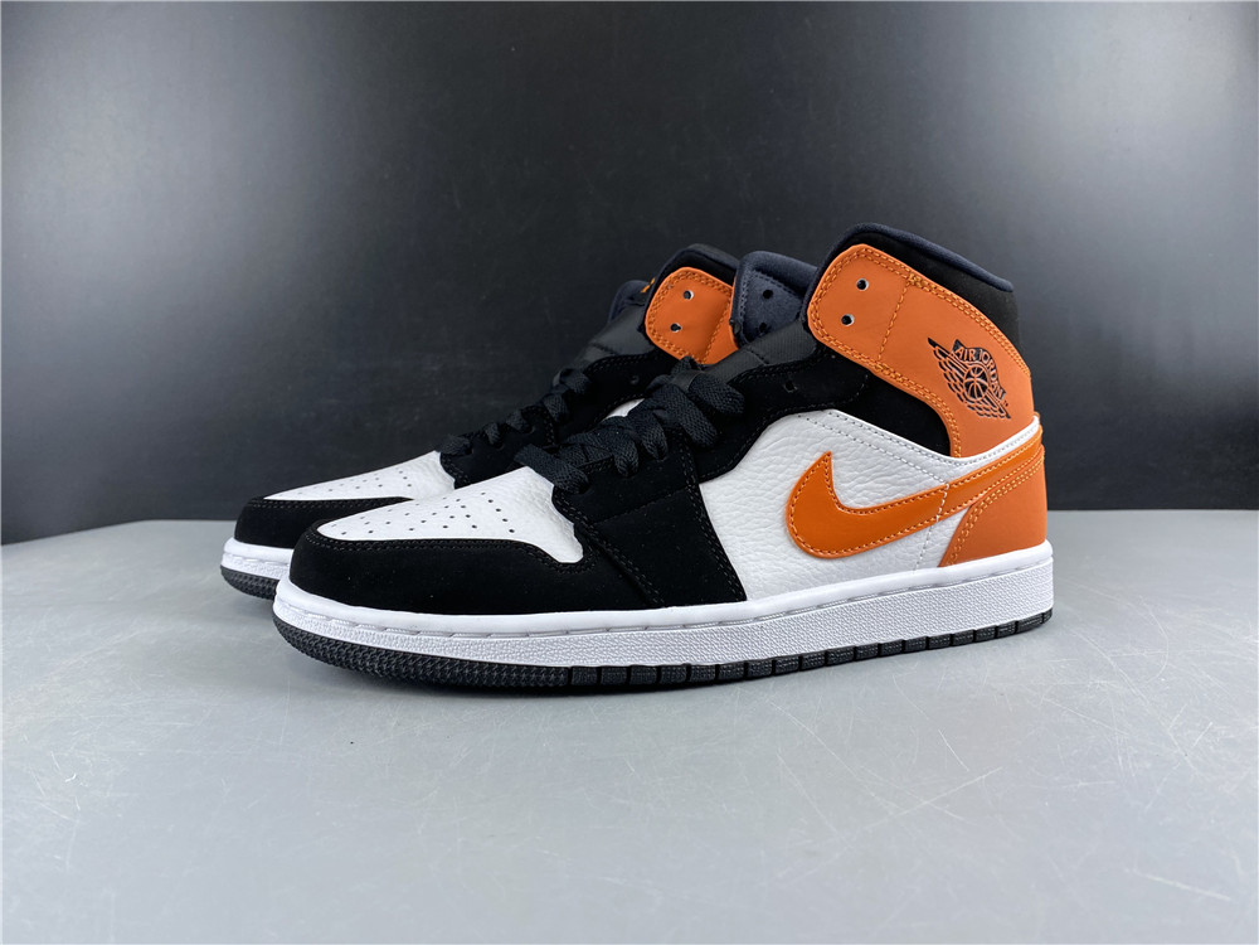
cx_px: 630
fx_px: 946
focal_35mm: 26
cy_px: 472
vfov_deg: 53.1
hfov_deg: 67.3
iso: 50
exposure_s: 1/100
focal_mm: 4.25
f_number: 1.8
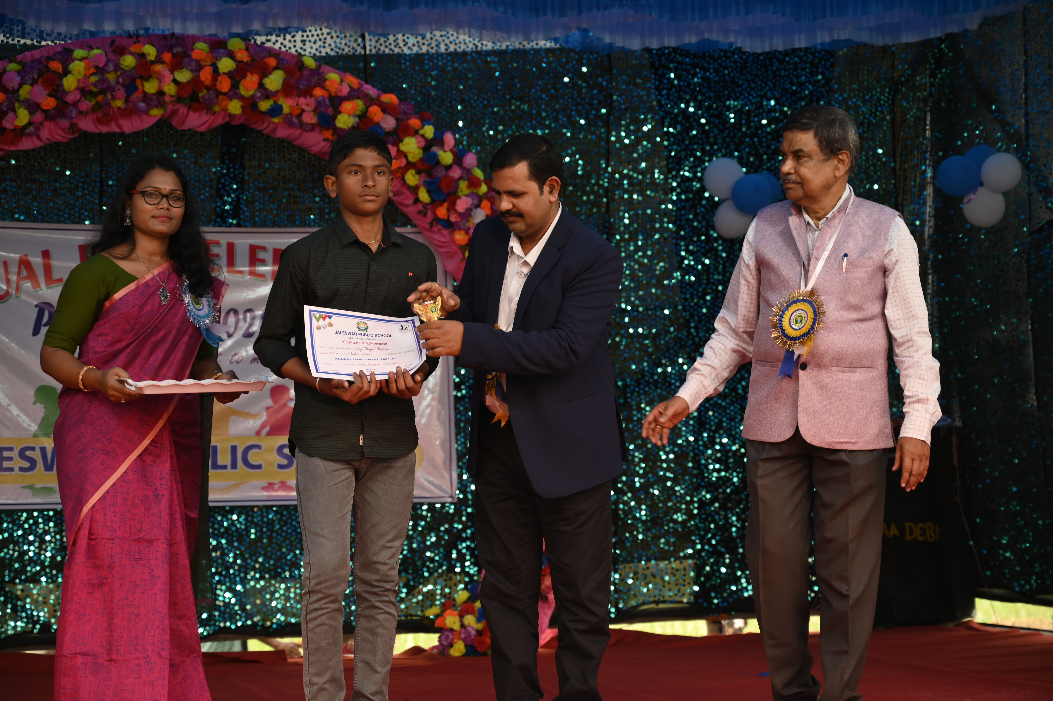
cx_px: 526
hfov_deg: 28.9
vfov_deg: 19.4
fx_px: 2046
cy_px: 350
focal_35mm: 70
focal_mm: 70
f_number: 4.5
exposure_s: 1/100
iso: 100
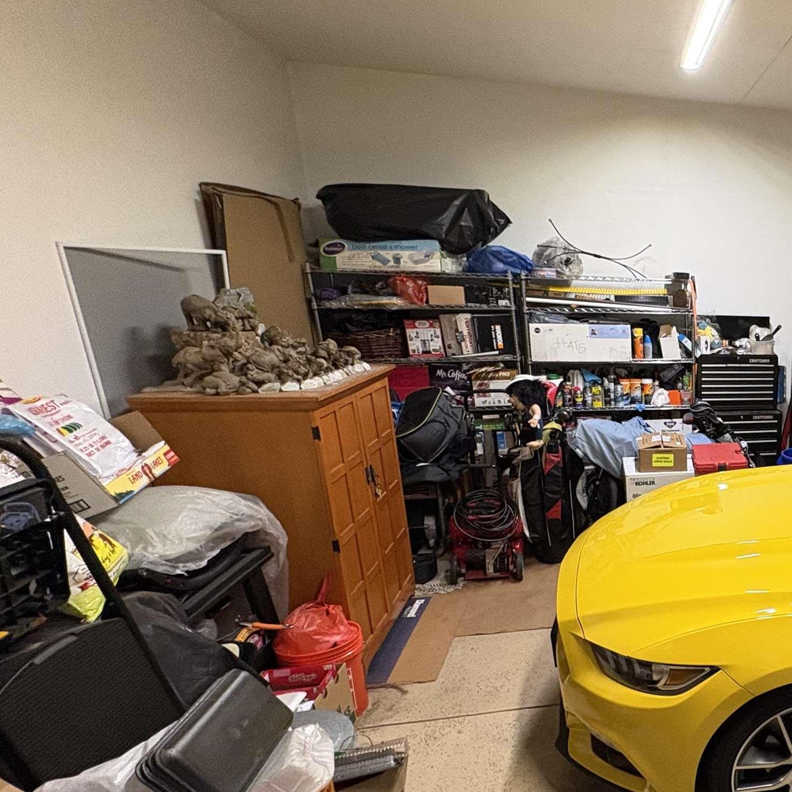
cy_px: 488
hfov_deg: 49.1
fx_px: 673
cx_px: 803
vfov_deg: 60.3
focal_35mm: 26
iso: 250
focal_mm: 2.22
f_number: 2.2
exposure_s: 1/60
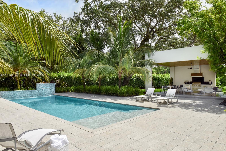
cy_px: 76
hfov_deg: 73.7
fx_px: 151
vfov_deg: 53.1
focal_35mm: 24
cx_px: 113
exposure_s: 1/200
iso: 500
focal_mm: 24
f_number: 16
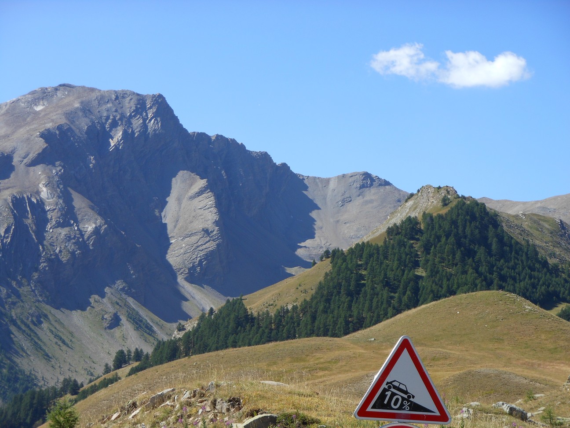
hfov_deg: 20.0
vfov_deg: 15.1
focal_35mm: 98
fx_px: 1614
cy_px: 214
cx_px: 285
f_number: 4.7
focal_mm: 17.5
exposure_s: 1/400
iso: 80
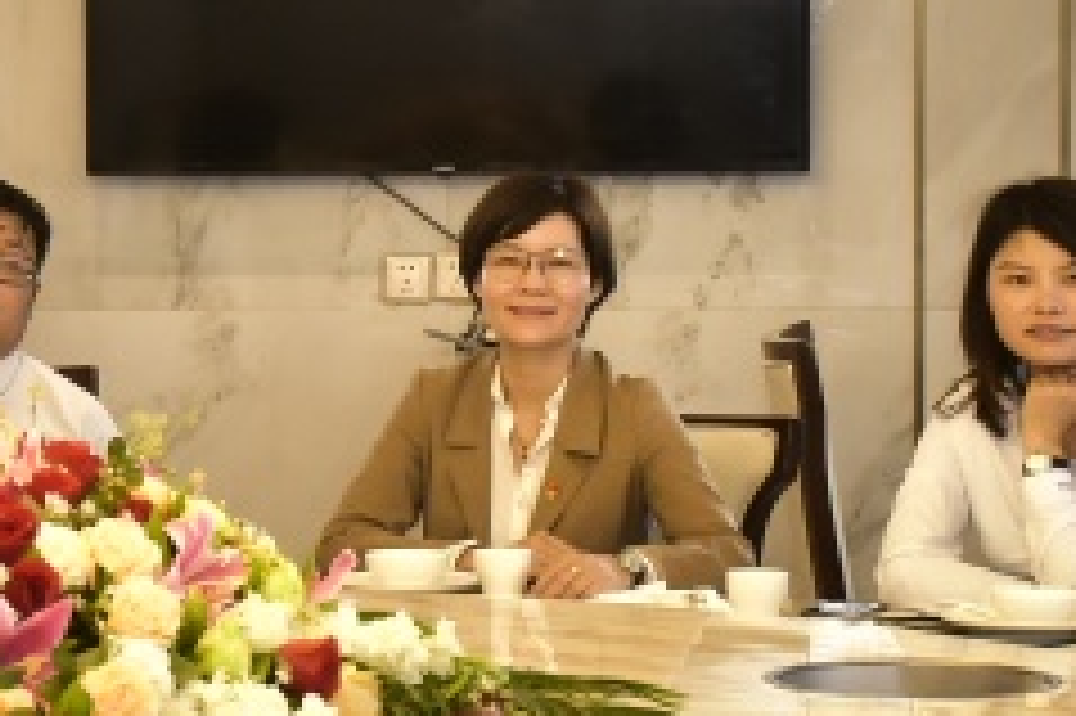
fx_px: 5257
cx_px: -54
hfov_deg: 11.5
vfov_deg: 7.8
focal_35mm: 176
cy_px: 317
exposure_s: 1/160
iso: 2000
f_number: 6.3
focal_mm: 35
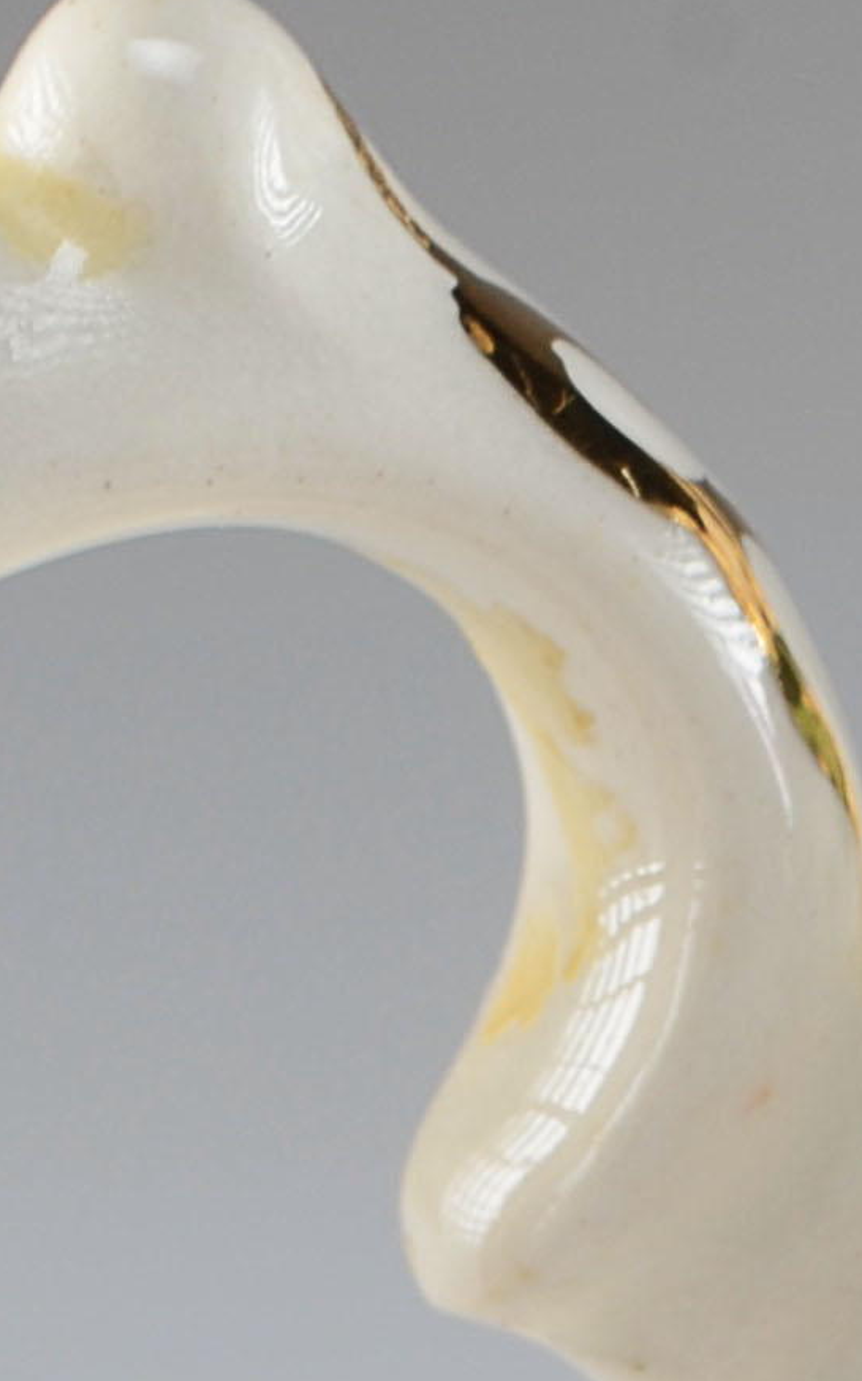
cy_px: 1324
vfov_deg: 4.4
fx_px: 17826
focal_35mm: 474
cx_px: 1438
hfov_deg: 2.8
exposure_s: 1/80
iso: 100
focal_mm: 55
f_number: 13
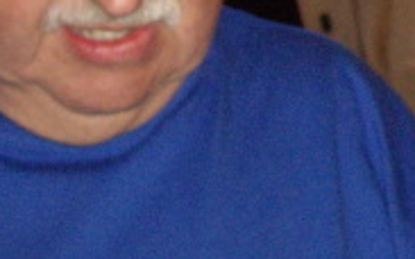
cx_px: 683
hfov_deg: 11.3
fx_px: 1989
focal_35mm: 176
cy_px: -39
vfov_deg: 7.4
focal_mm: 7.9
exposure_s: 1/40
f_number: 2.8
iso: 400
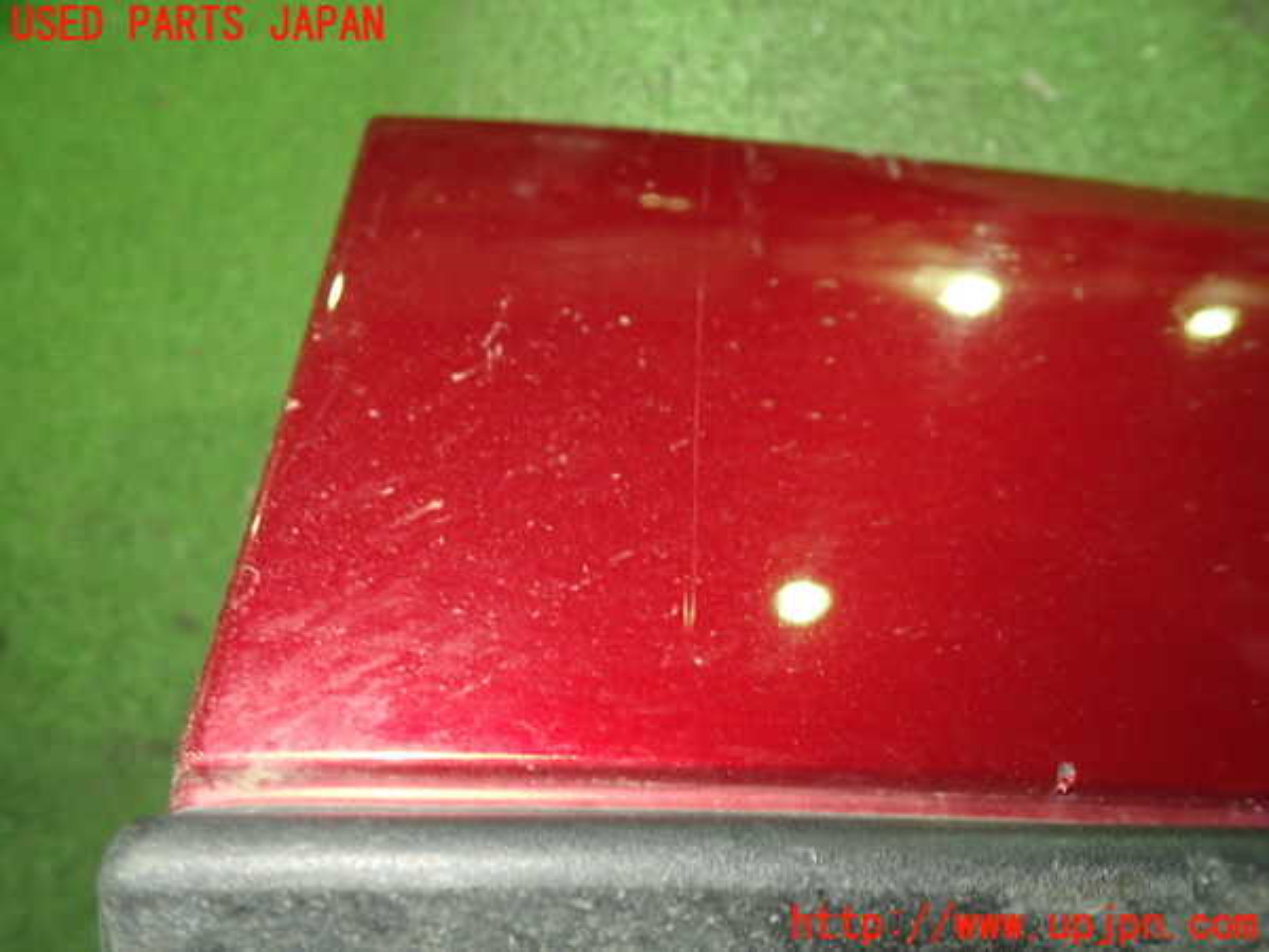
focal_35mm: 30
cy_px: 476
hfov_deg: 60.0
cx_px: 634
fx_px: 1100
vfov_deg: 46.8
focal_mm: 5.4
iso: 800
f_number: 2.3
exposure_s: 1/30
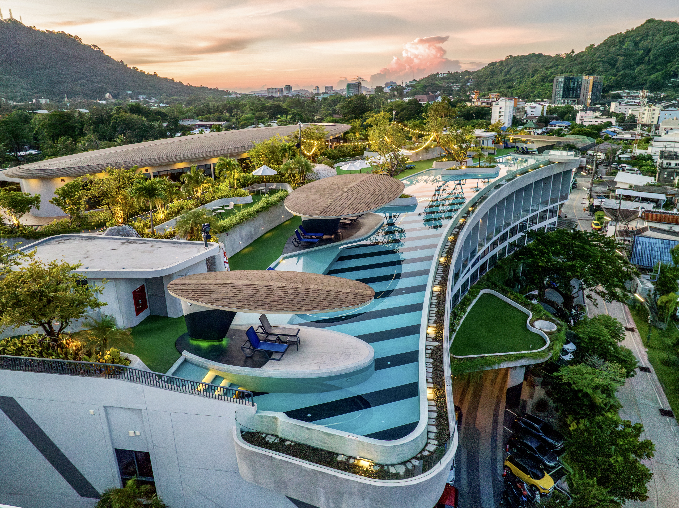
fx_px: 471
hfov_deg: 71.6
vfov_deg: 56.8
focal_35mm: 24
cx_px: 340
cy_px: 254
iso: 800
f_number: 2.8
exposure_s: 1/80
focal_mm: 12.29
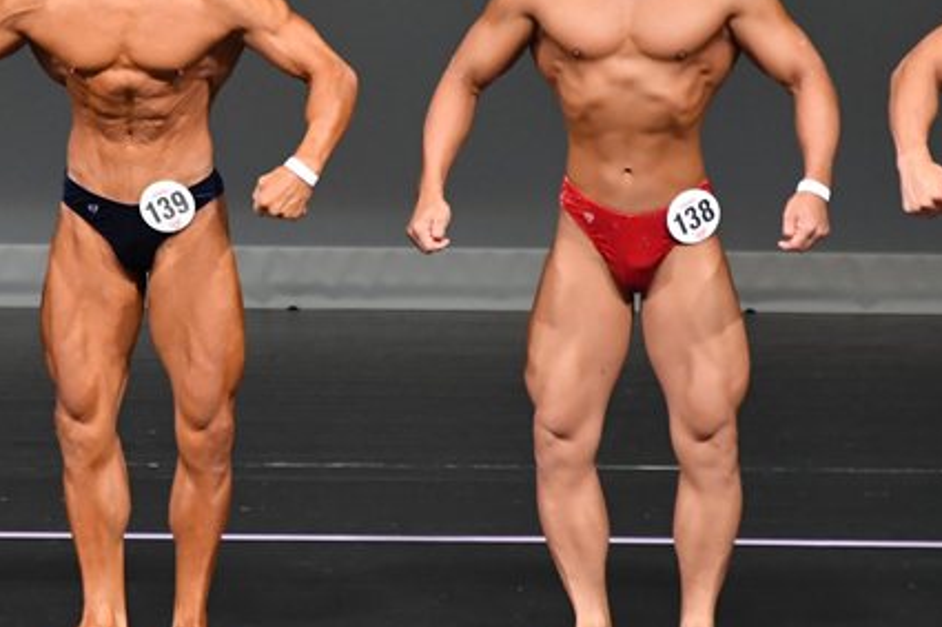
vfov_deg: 2.2
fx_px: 16452
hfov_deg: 3.3
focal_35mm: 629
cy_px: 241
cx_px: 252
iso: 4000
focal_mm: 230
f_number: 5.6
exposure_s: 1/400
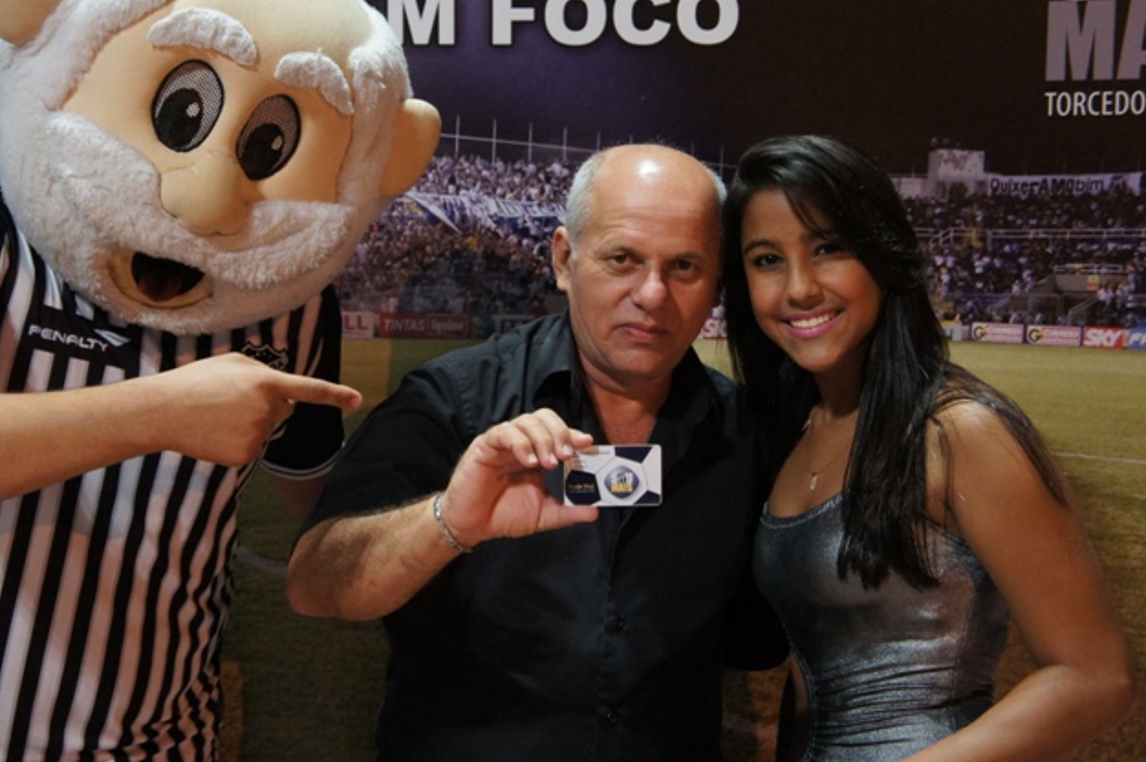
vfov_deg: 19.7
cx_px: 439
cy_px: 281
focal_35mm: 69
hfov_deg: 29.2
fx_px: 2194
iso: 1600
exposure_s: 1/30
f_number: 4.5
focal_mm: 36
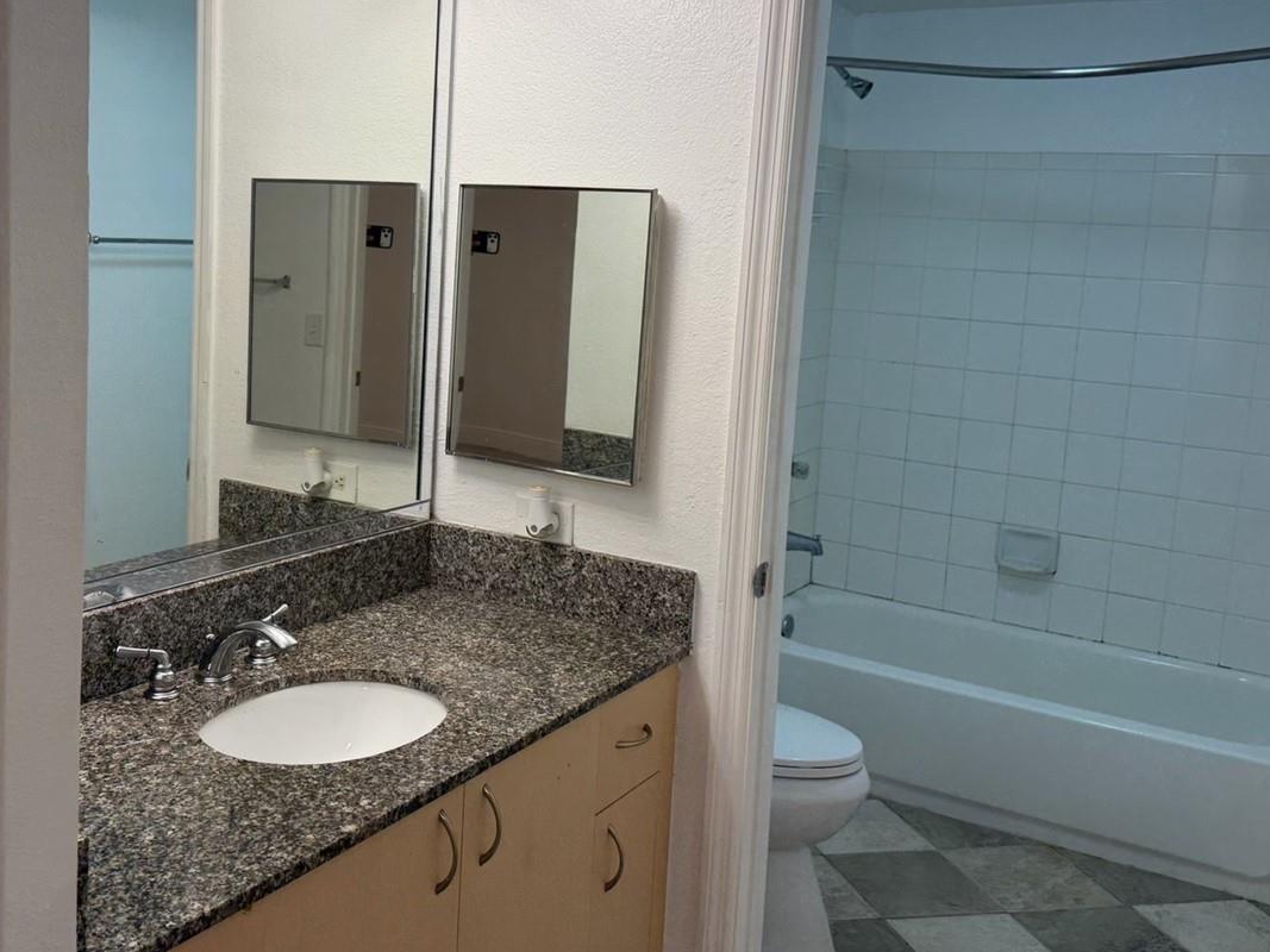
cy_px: 389
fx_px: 1321
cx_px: 467
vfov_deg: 39.5
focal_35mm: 36
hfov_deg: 50.8
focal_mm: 6.76
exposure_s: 1/120
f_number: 1.78
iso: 80
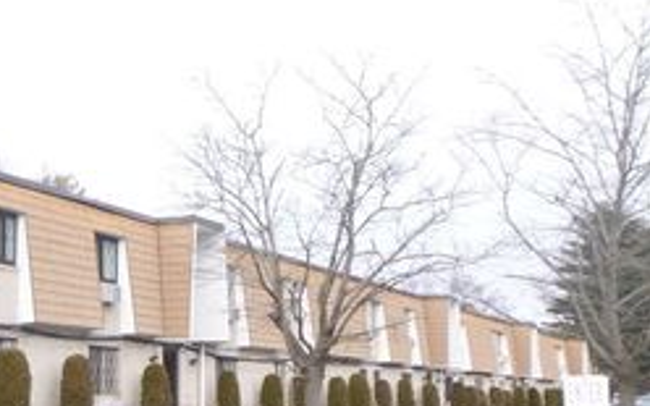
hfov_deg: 30.6
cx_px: -3
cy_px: 284
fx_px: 1098
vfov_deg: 20.8
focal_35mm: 62
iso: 200
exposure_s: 1/60
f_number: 4.1
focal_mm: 5.2
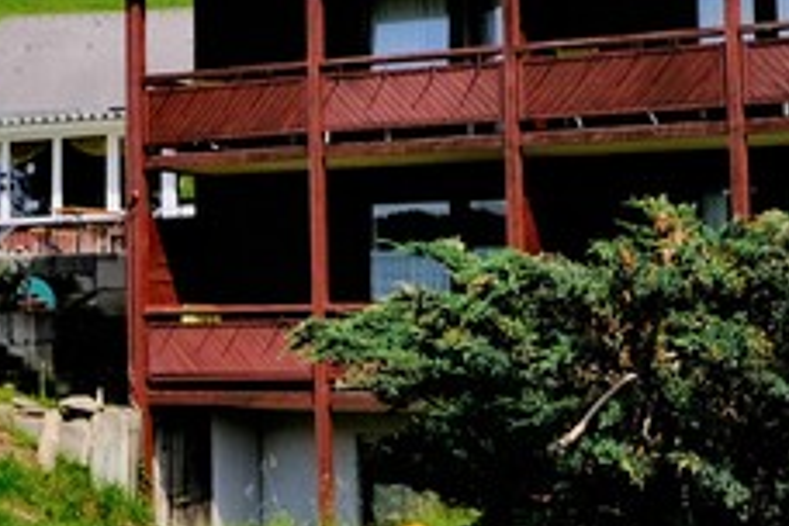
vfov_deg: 11.7
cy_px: 35
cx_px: 28
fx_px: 2542
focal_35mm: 116
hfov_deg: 17.3
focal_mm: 14.4
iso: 320
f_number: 5.6
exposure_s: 1/1500
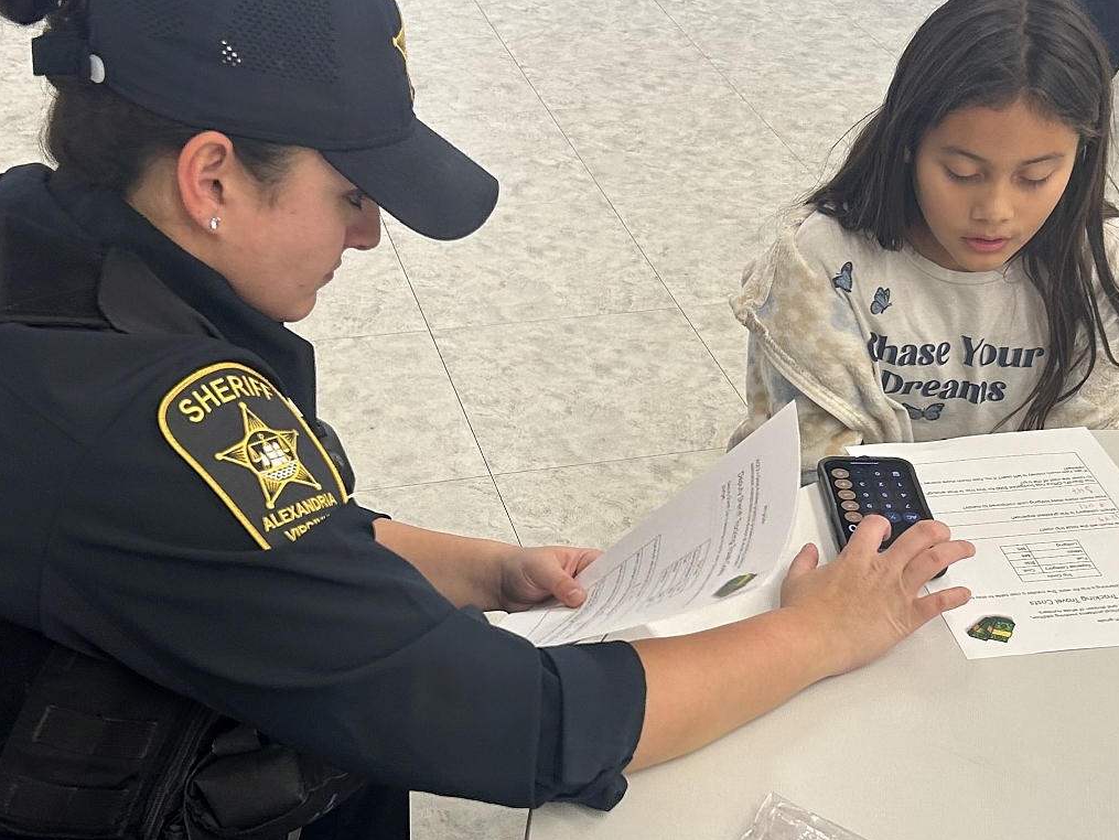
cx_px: 544
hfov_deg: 45.8
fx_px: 1326
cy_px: 394
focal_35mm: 41
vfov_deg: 35.1
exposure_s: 1/116
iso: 100
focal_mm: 5.7
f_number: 1.5
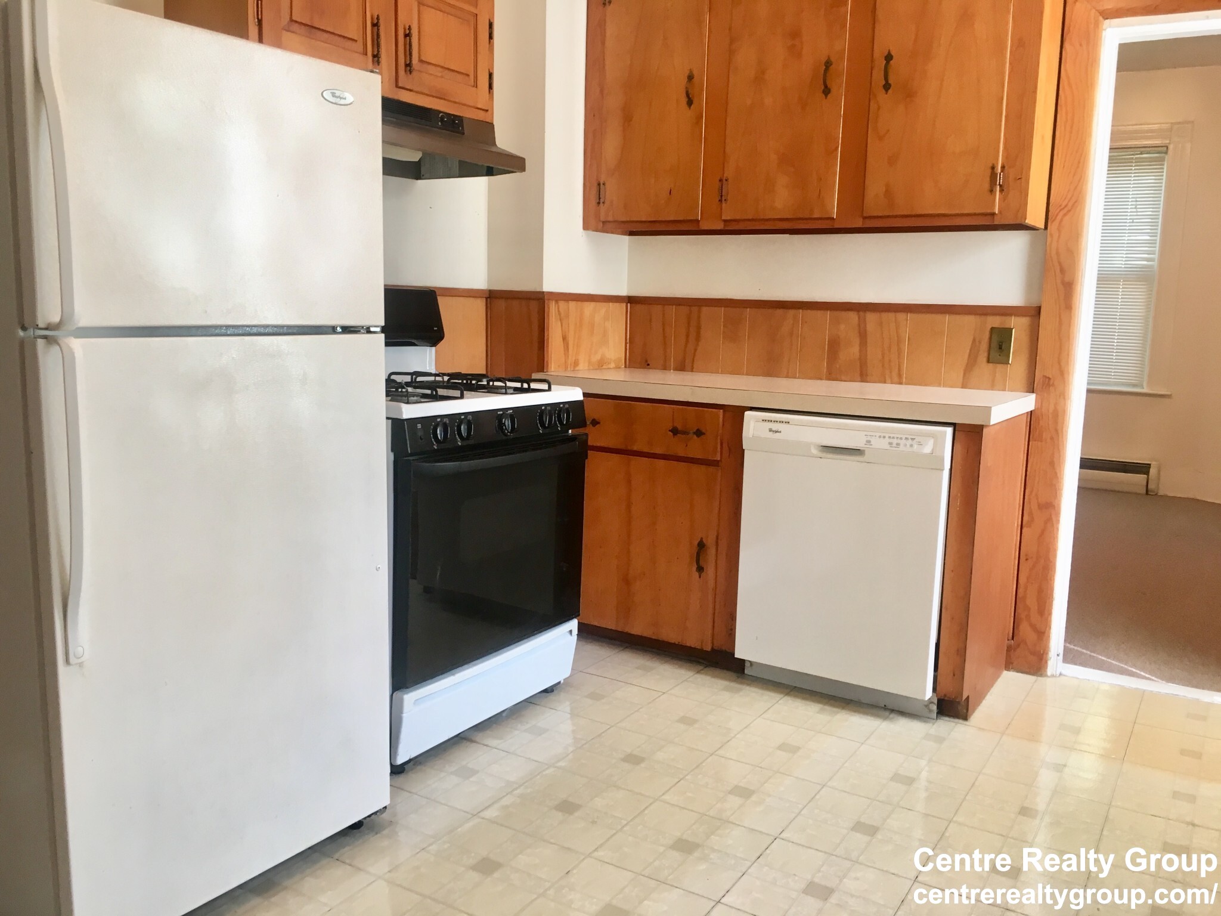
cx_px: 610
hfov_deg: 61.7
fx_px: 1023
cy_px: 458
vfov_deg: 48.2
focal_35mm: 29
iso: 50
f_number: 2.2
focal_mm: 4.15
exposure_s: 1/30
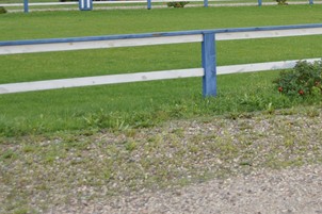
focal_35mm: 92
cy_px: -4
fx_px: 823
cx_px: 340
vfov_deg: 14.6
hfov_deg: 21.2
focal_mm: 29
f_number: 5.6
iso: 400
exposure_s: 1/125
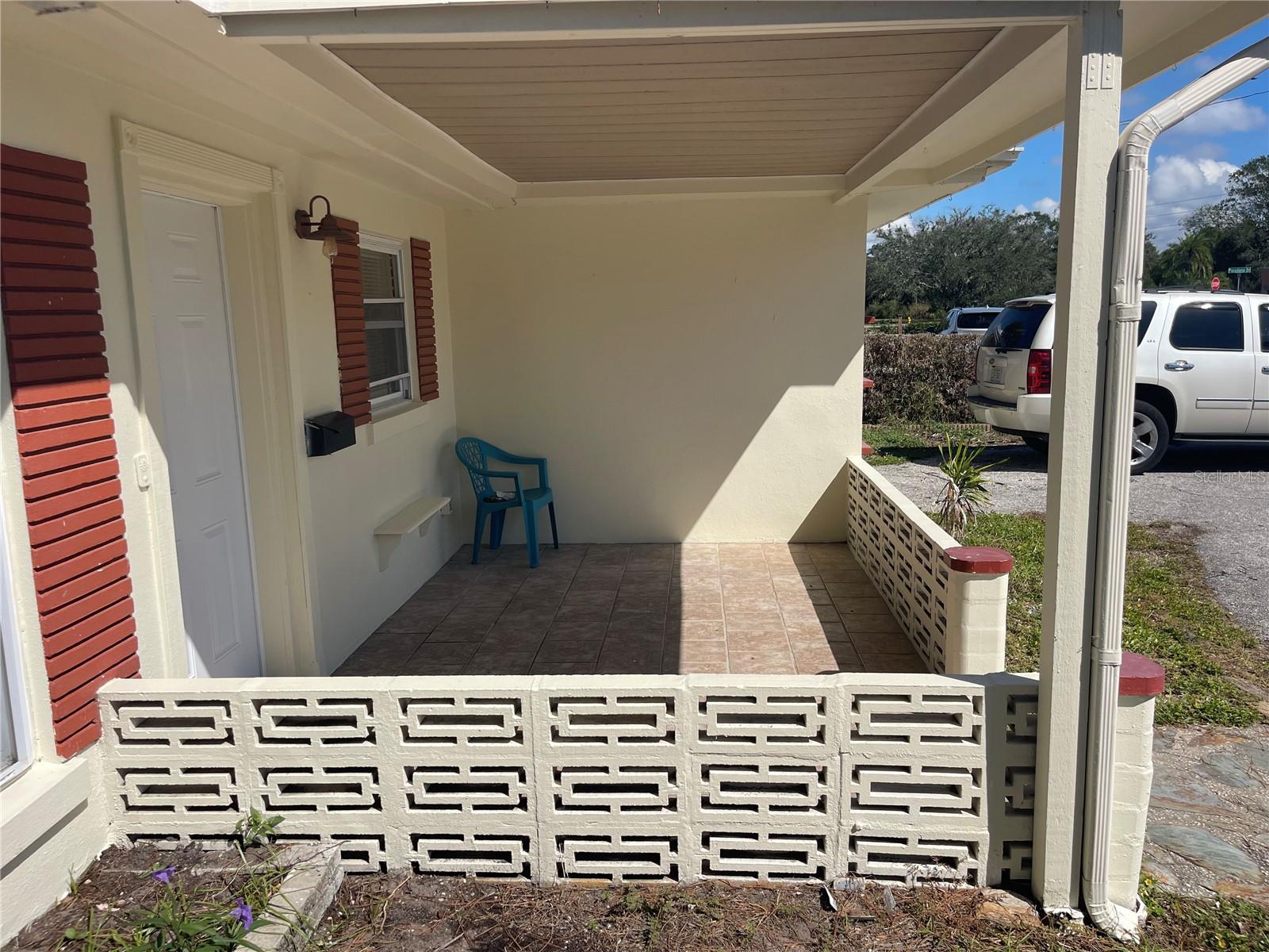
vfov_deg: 53.1
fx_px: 953
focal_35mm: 26
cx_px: 634
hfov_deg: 67.3
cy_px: 476
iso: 32
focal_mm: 5.1
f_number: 1.6
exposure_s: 1/5376
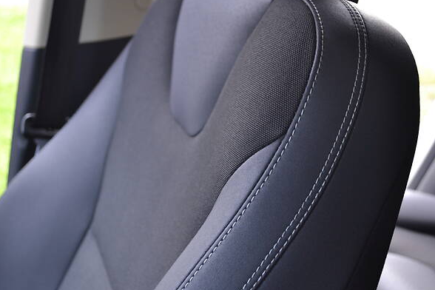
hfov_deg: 40.3
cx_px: 235
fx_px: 592
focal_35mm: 49
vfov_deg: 27.5
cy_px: 123
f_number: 4
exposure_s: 1/60
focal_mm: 24
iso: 400
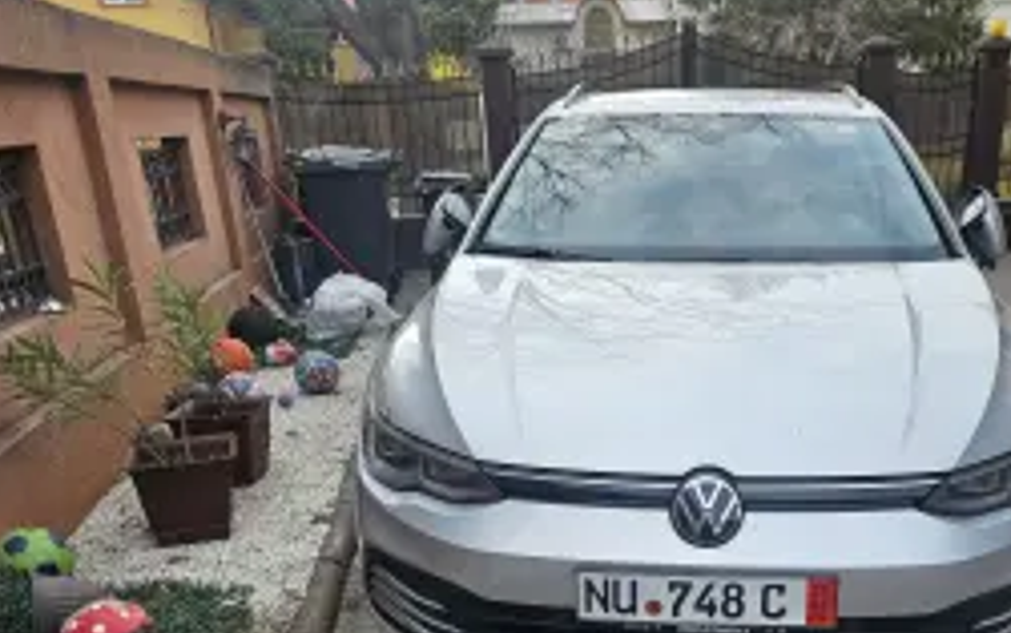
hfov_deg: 54.6
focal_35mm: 35
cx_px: 644
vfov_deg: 35.0
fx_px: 965
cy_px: 516
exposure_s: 1/100
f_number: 1.7
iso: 12
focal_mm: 6.3
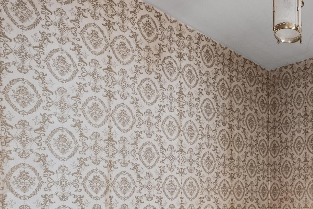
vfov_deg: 35.4
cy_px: 205
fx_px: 296
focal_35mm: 34
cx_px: 320
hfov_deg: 46.0
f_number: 8
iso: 640
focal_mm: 8
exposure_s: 1/1.67
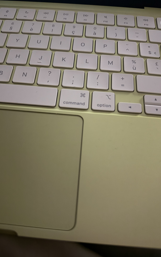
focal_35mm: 26
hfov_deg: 47.6
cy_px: 126
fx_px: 183
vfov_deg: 70.4
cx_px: 77
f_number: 1.78
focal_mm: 6.76
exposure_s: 1/21
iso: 2000
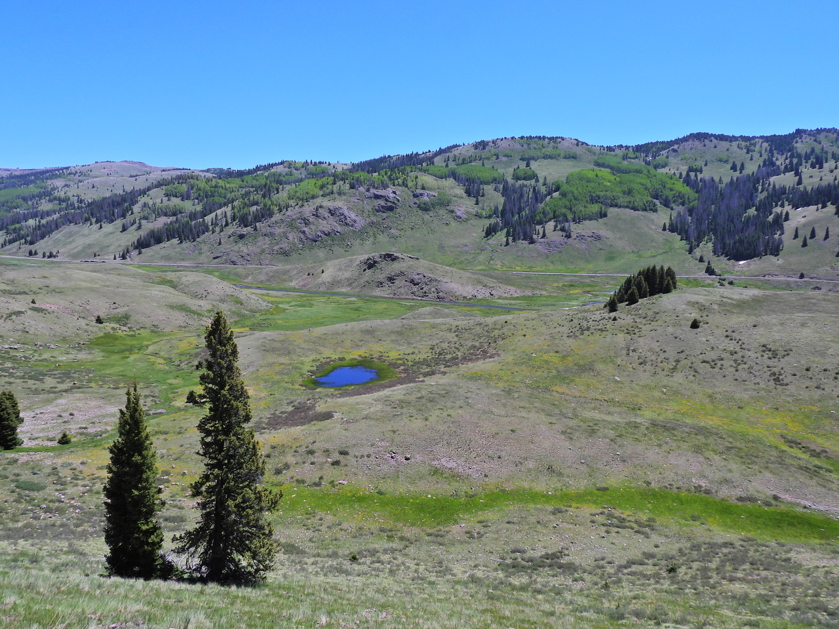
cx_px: 420
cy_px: 314
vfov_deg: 56.8
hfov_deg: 71.6
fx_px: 582
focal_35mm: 24
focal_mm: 4.3
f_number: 3.2
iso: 100
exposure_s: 1/1600
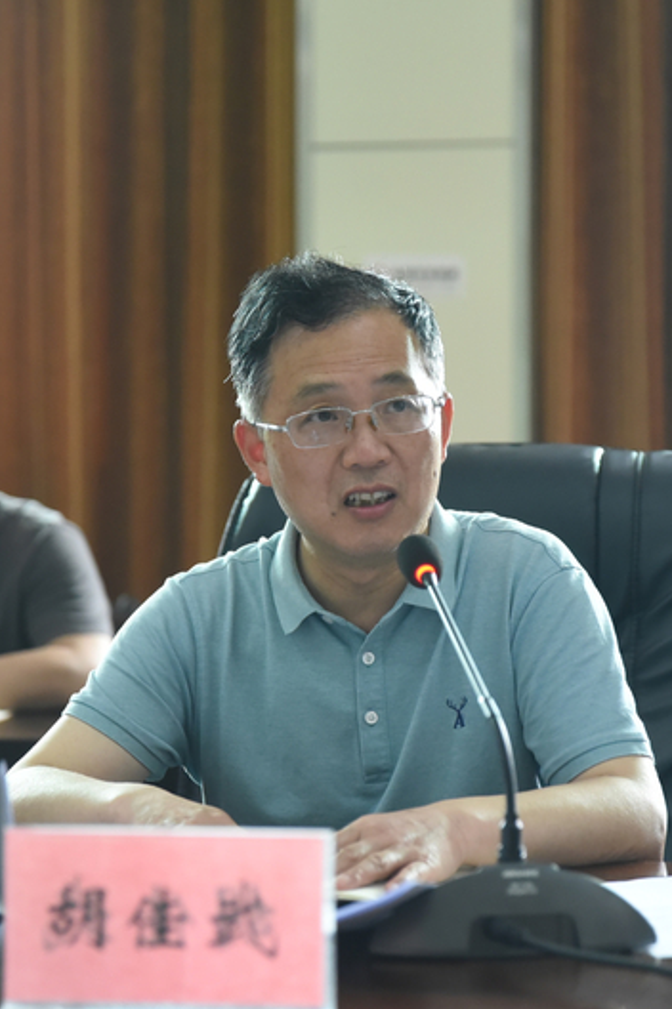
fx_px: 2972
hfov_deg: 12.9
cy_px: 504
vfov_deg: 19.3
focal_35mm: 106
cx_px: 315
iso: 3200
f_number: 2.8
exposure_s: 1/125
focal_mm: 70
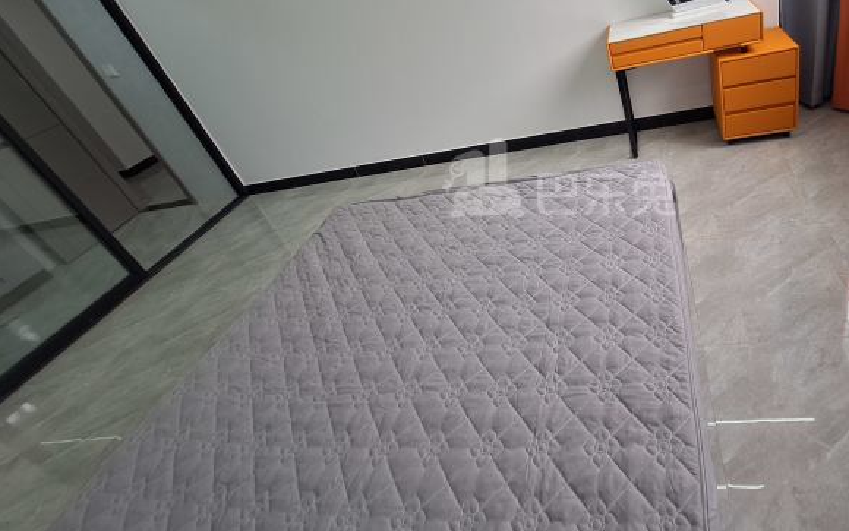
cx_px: 559
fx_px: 440
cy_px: 178
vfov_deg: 60.8
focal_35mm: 19
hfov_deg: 85.2
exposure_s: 1/50
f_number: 2.2
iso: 50
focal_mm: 1.74
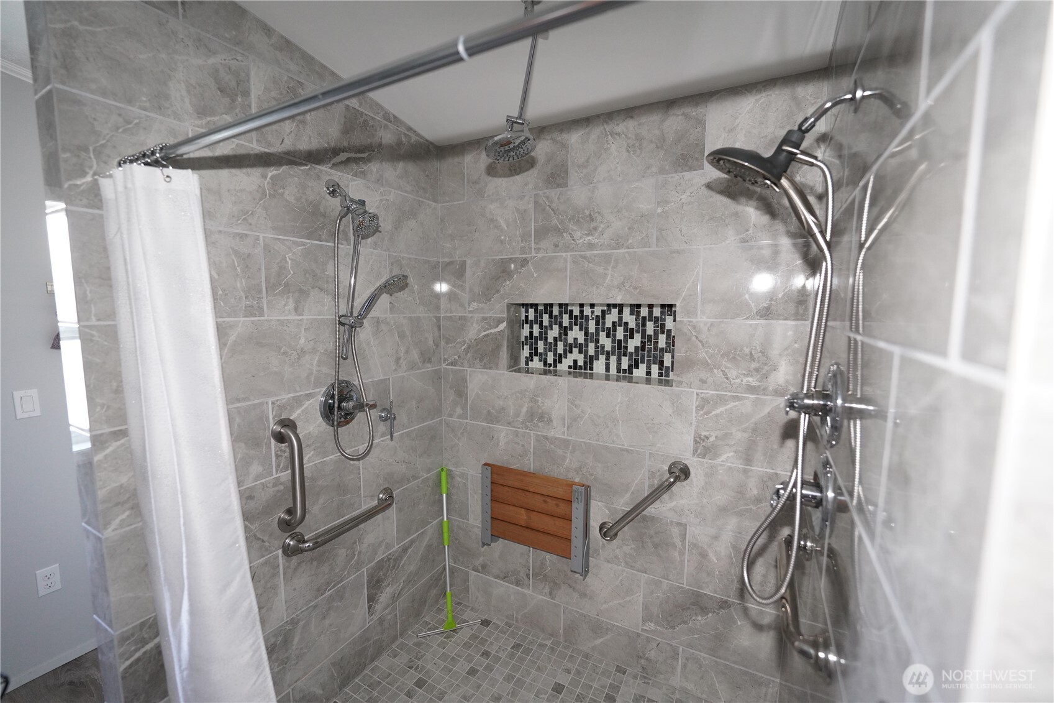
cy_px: 352
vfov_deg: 81.2
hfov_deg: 104.3
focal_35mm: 14
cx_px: 527
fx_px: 410
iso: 2000
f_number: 2
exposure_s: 1/160
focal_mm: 14
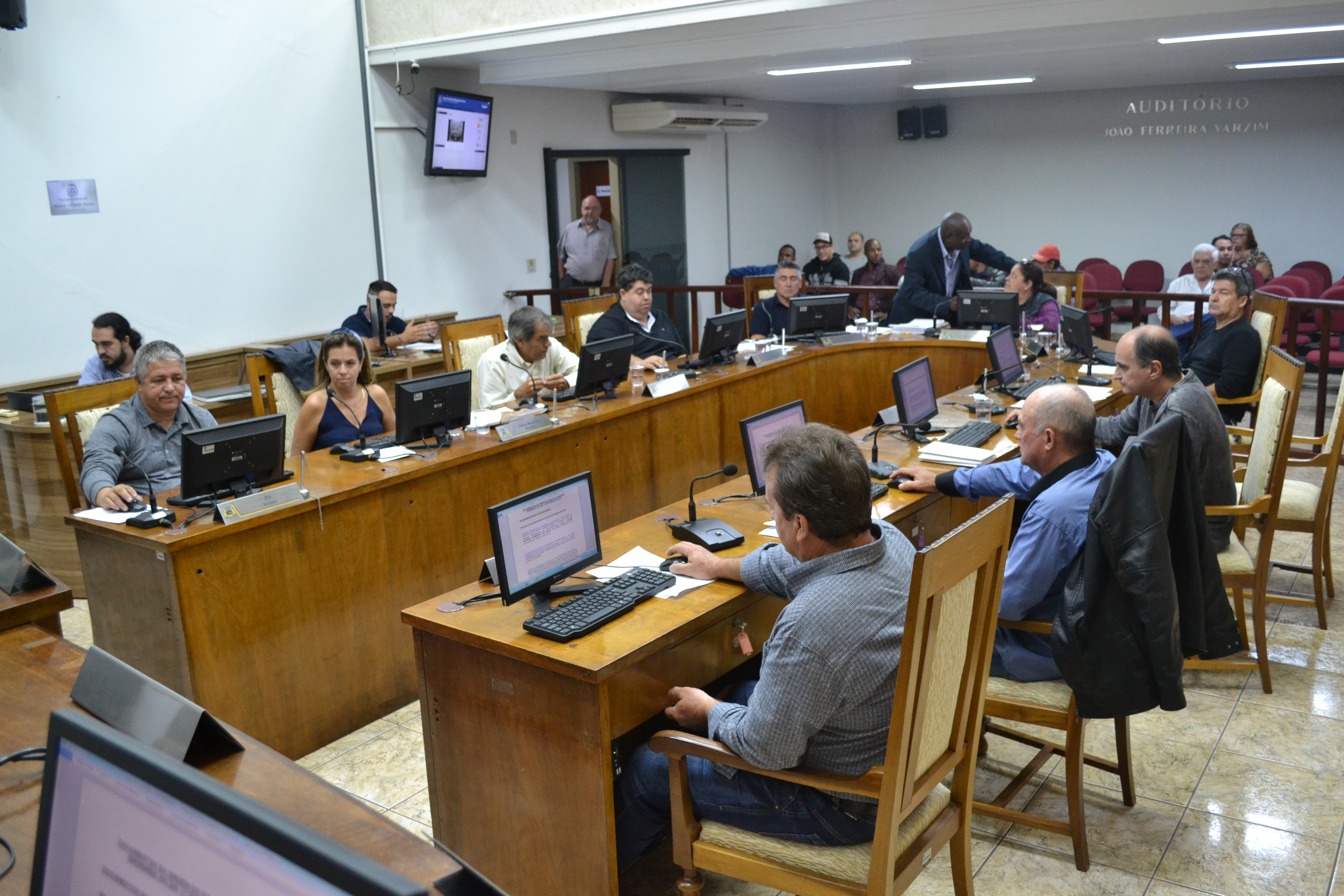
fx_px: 1120
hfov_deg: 61.9
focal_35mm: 30
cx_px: 672
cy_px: 448
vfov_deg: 43.6
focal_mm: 20
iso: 1600
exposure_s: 1/60
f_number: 4
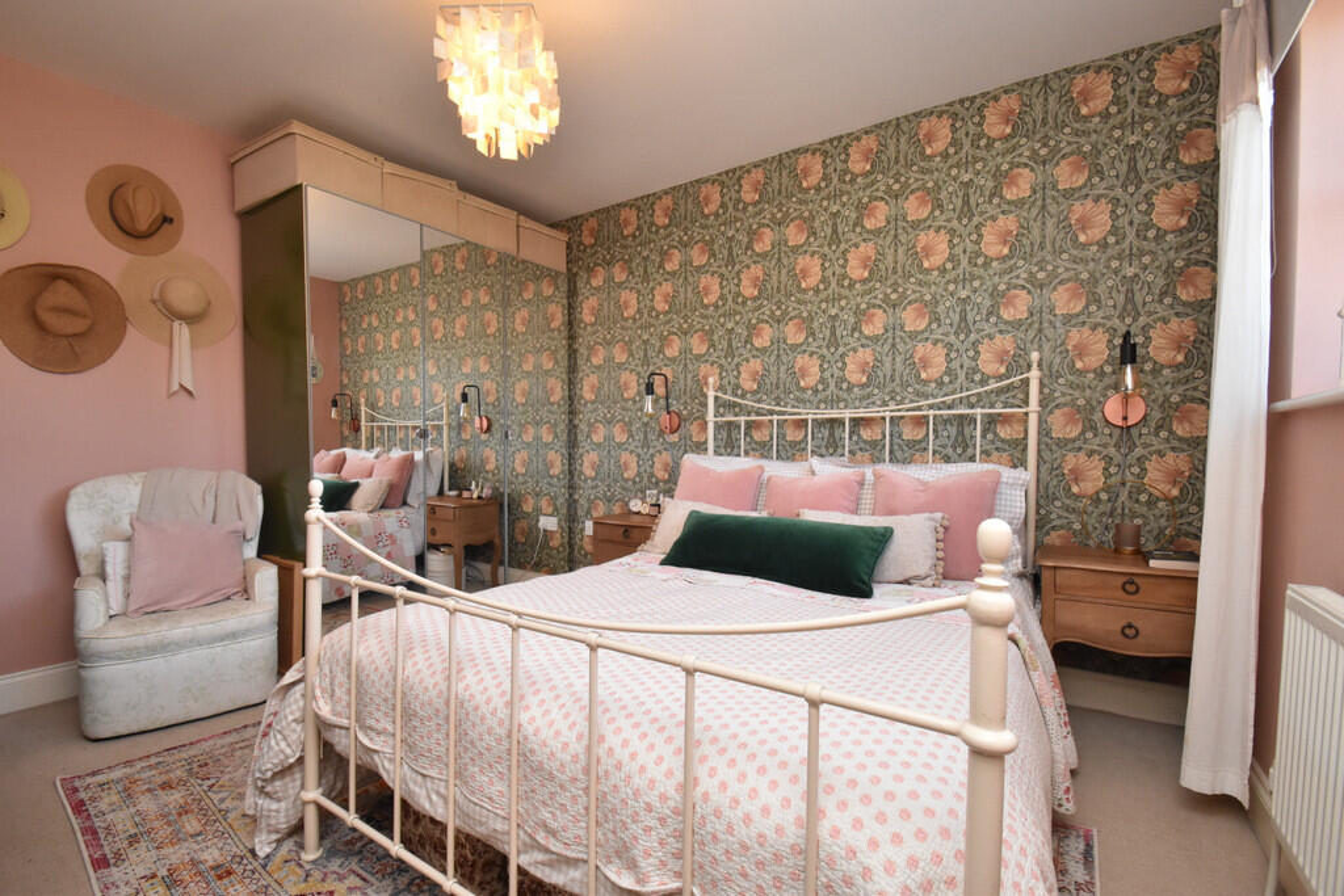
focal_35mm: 15
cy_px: 448
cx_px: 672
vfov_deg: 77.3
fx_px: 560
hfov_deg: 100.4
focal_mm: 10
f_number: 9
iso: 1600
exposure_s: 1/60
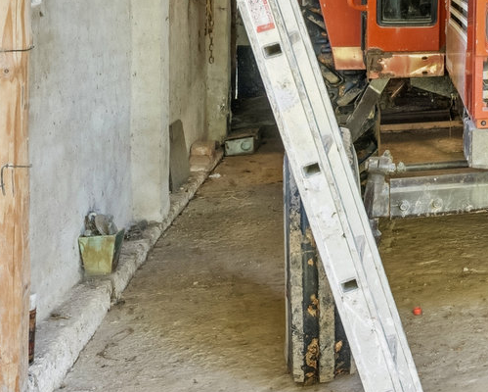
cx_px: 819
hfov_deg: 20.6
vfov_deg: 20.4
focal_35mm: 72
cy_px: -36
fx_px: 1036
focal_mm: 18.7
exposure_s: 1/30
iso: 1000
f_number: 7.1
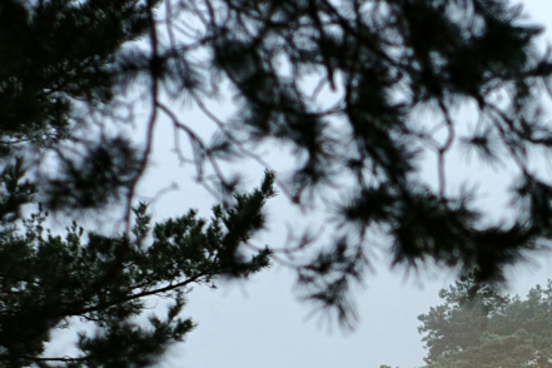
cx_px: 570
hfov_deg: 11.7
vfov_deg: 7.8
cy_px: 415
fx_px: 2668
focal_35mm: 174
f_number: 2.2
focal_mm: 50
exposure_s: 1/160
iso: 200
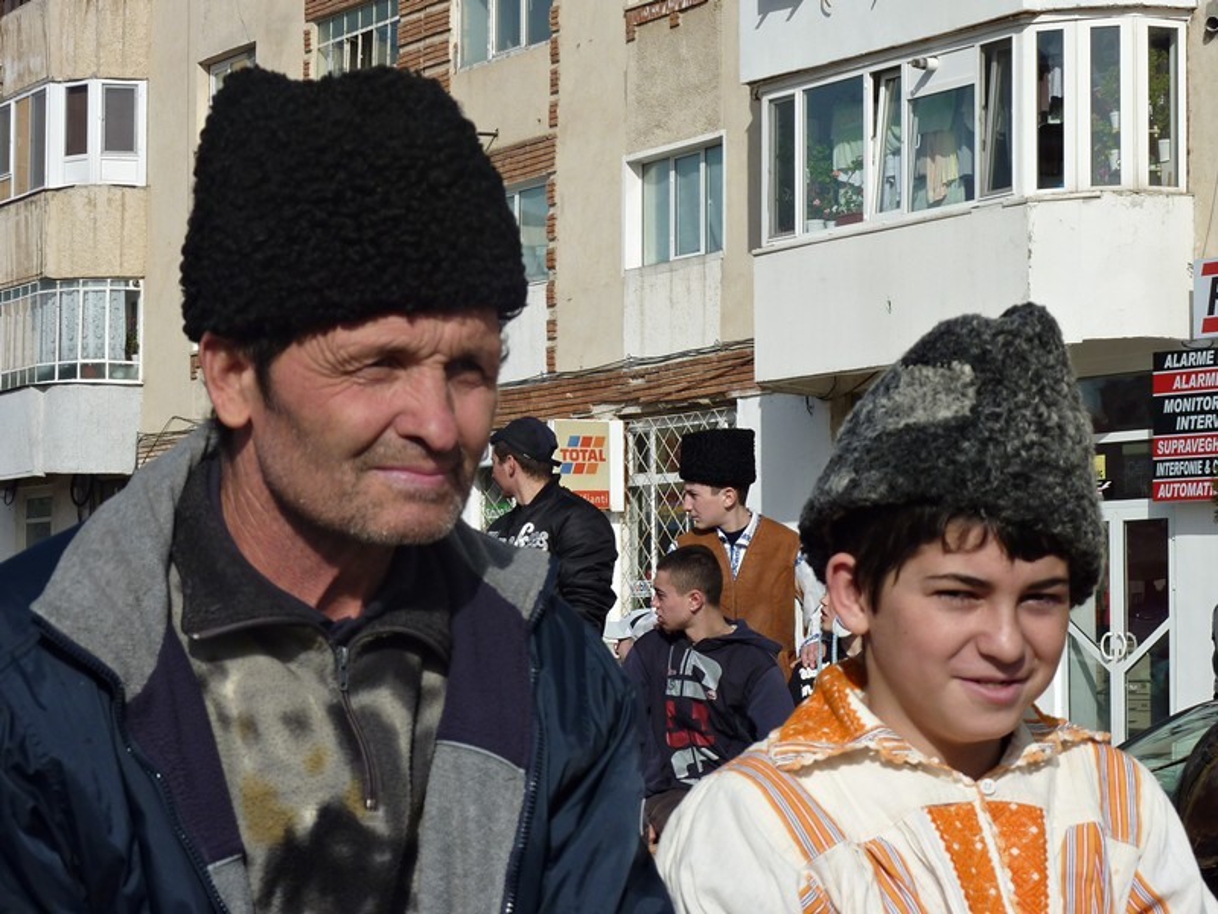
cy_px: 457
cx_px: 609
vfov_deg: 16.4
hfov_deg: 21.8
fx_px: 3167
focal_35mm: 90
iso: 80
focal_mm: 14.7
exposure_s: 1/800
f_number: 5.6
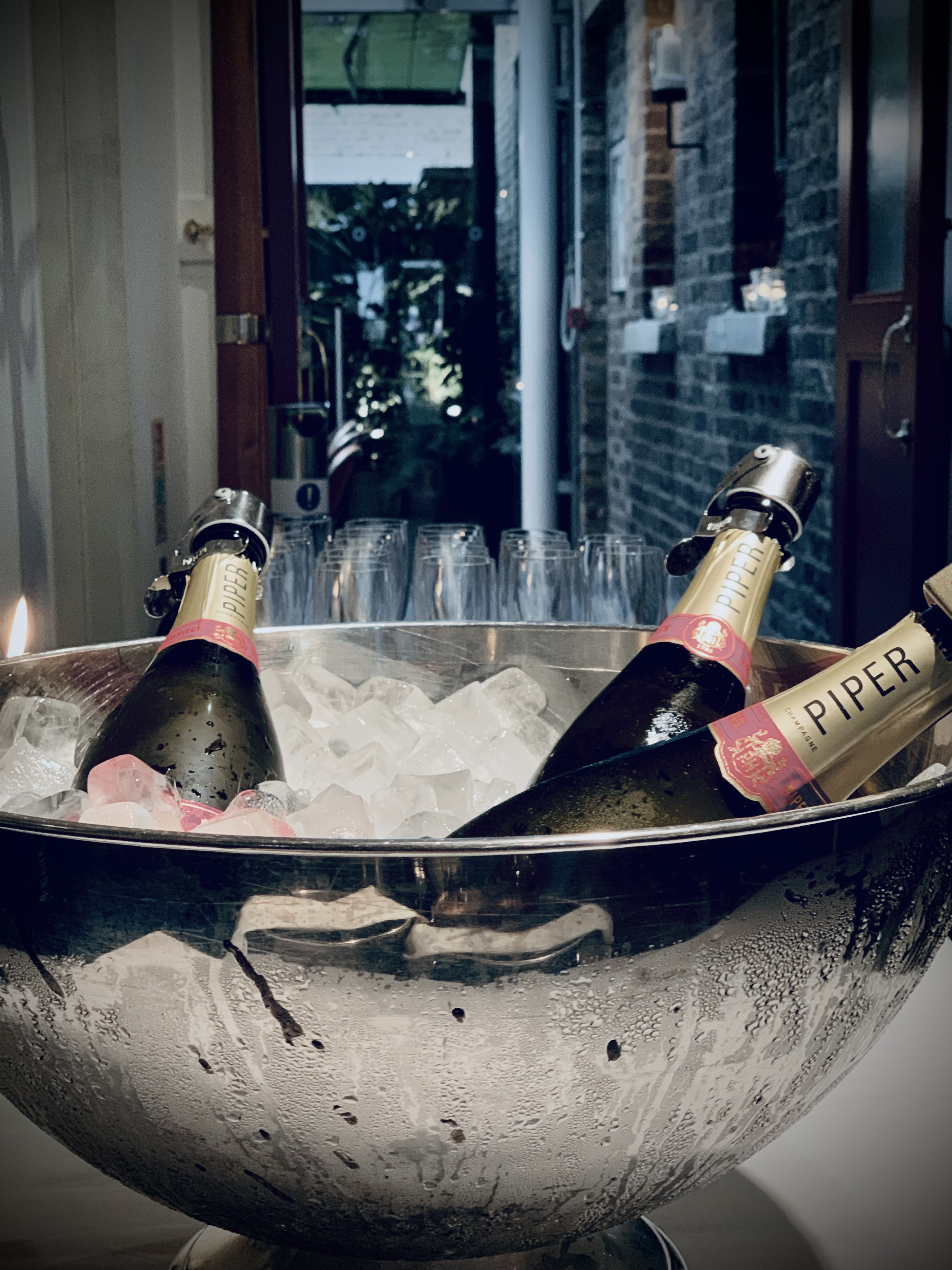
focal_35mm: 52
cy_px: 635
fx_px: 1907
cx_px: 476
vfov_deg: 36.8
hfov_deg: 28.0
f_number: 2.4
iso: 250
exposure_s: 1/50
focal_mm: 6
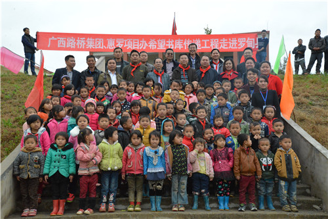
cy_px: 110
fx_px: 419
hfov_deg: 42.8
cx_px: 164
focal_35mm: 46
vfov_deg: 29.2
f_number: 13
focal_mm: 46
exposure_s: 1/640
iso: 6400
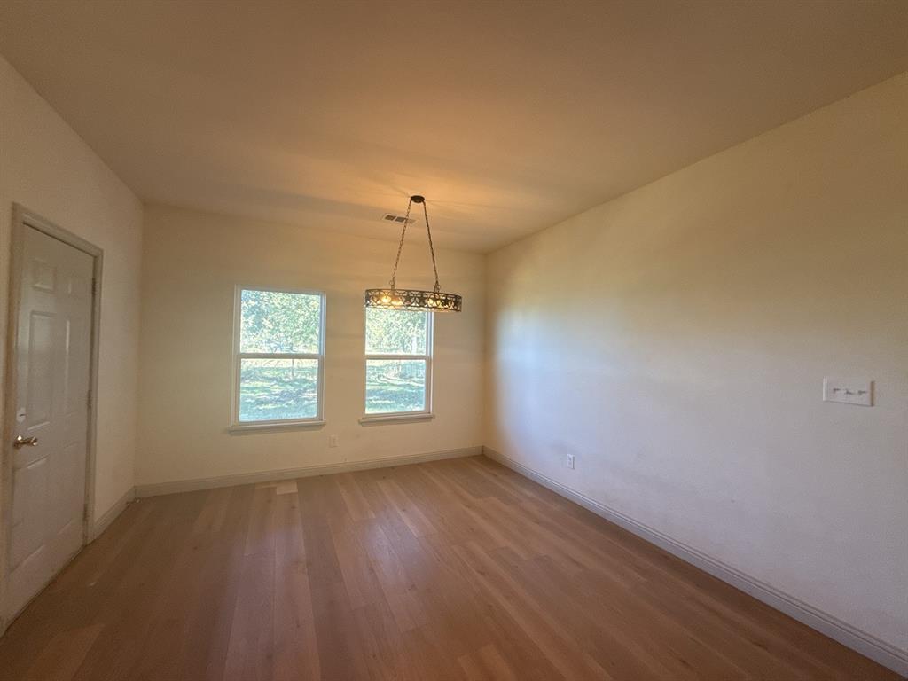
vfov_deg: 85.7
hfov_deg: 102.1
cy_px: 340
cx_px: 454
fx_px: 367
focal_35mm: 14
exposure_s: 1/120
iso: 160
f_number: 2.2
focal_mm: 2.22
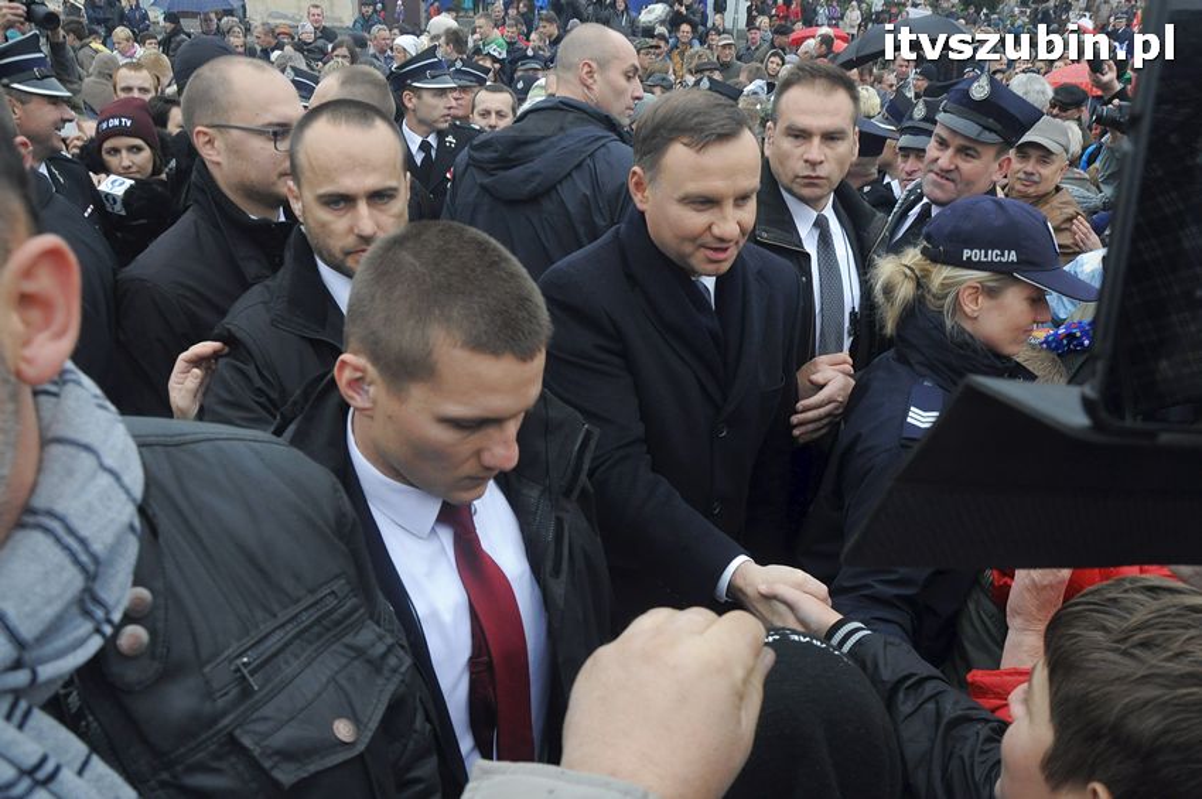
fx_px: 901
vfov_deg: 47.8
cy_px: 400
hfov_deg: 67.4
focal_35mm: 27
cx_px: 601
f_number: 8
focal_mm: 18
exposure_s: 1/250
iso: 800
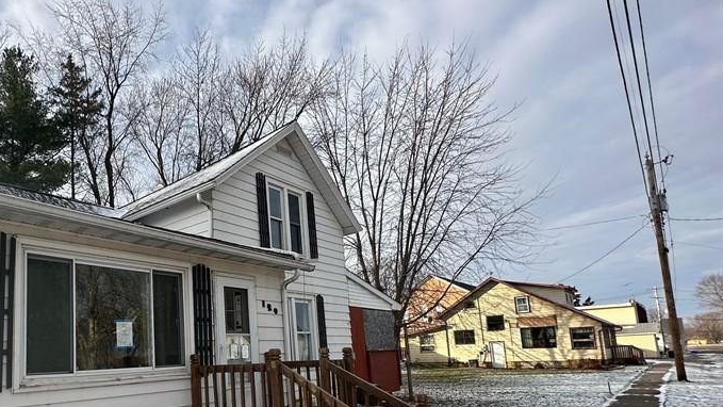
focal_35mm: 23
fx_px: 441
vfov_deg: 47.8
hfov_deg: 73.3
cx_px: 182
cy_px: 300
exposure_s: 1/764
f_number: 2.2
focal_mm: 2.22
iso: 40
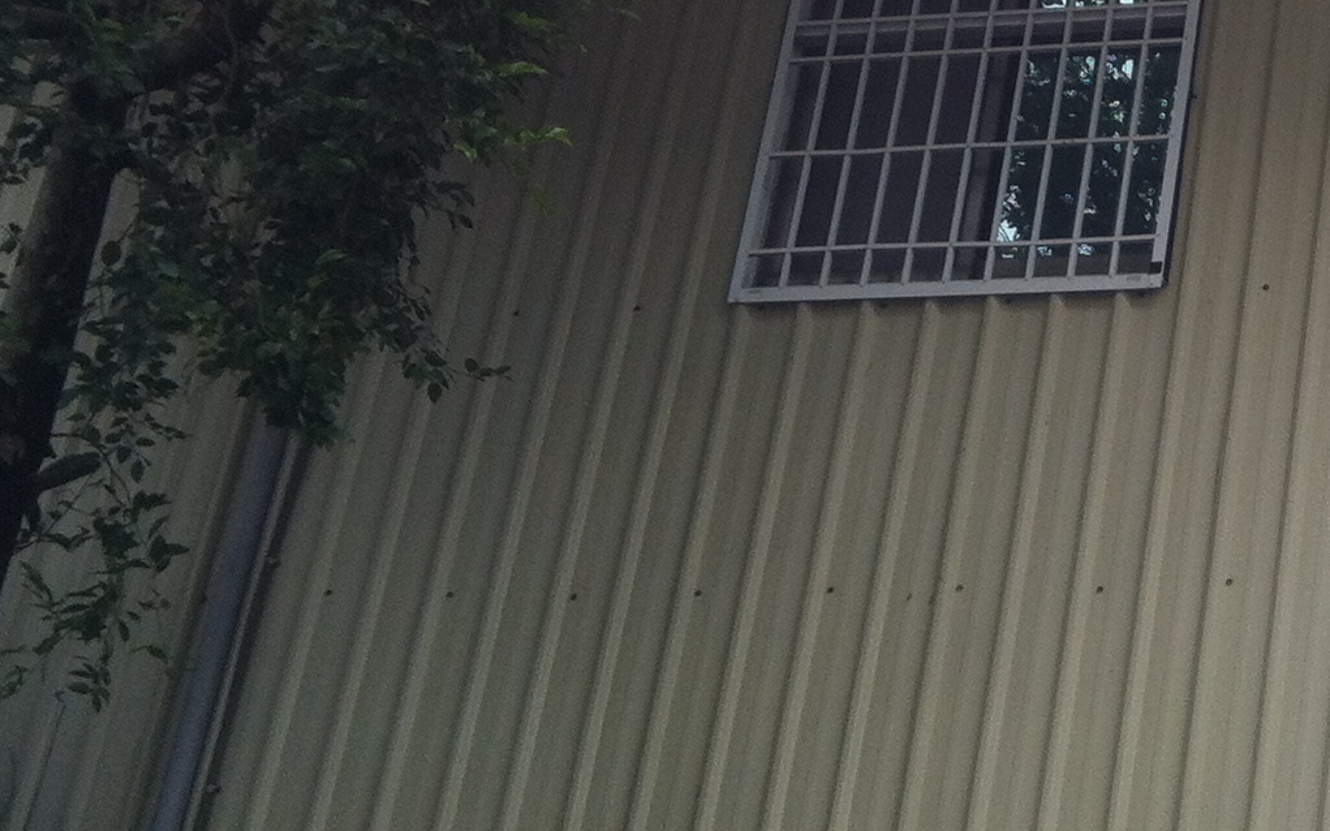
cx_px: 1507
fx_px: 3407
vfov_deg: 13.8
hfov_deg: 20.9
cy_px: 129
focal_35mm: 94
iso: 80
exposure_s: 1/324
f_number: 2.8
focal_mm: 3.85
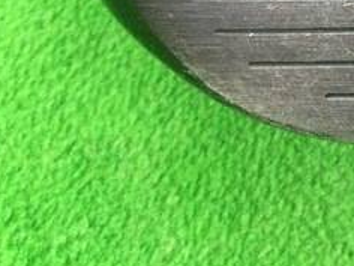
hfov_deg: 21.4
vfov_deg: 16.5
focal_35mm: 84
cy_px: -86
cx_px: 438
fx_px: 859
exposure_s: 1/20
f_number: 2.4
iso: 200
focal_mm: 3.3
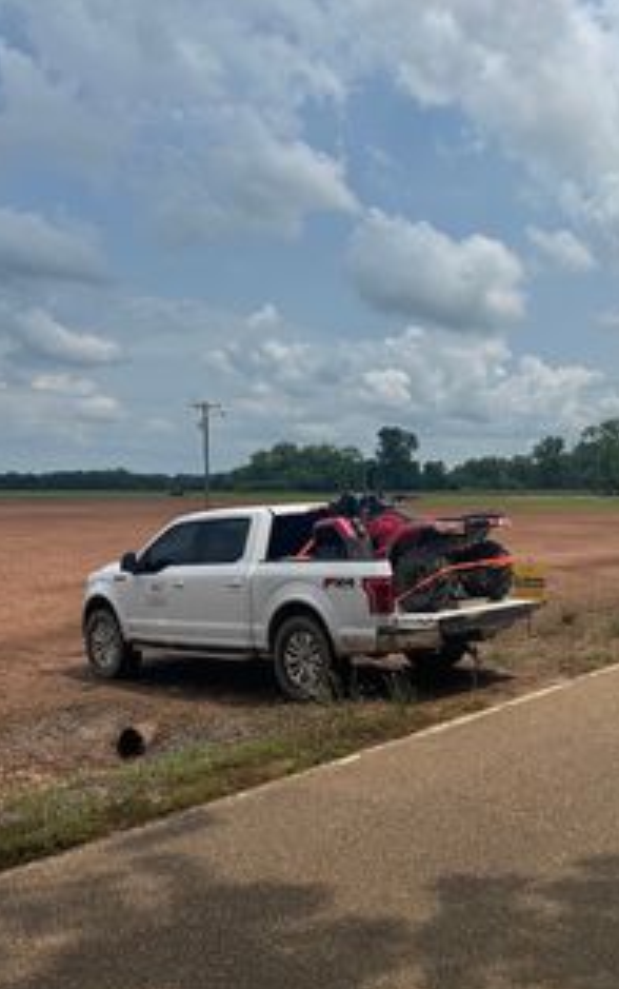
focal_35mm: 35
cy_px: 504
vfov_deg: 55.3
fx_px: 943
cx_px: 510
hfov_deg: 35.0
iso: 80
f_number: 1.78
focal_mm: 6.76
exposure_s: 1/10417
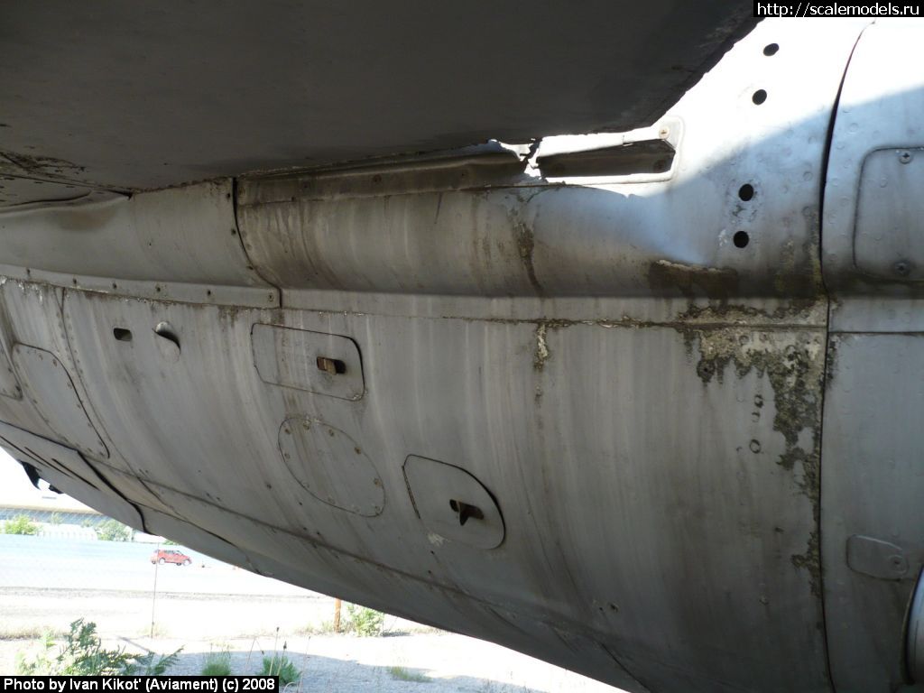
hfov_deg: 52.6
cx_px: 462
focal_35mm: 35
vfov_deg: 40.7
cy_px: 346
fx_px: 934
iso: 100
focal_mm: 5.8
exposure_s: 1/250
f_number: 2.8
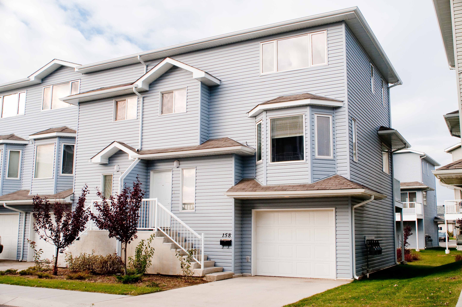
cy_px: 154
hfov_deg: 53.2
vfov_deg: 36.8
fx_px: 461
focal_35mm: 36
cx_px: 231
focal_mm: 24
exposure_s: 1/250
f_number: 7.1
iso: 800
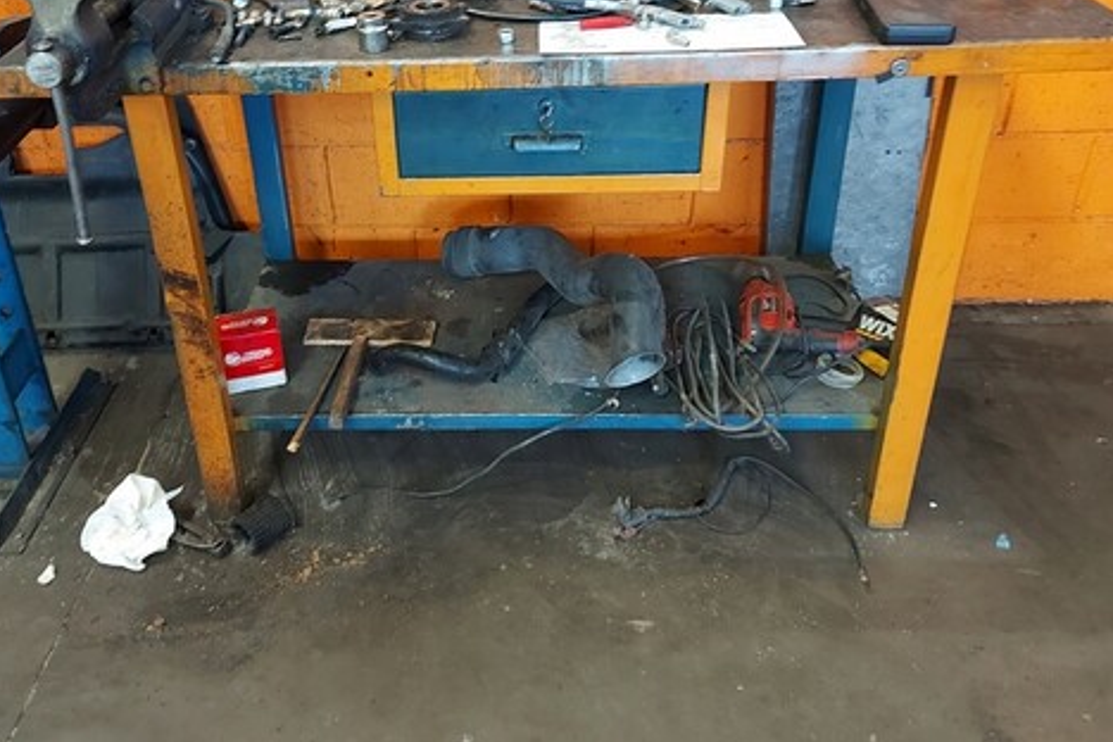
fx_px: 989
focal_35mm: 32
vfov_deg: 40.3
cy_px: 216
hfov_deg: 58.4
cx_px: 461
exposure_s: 1/30
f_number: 1.8
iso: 200
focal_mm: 5.23
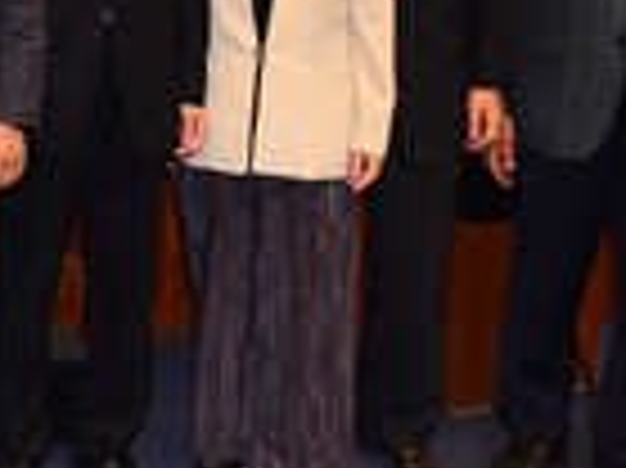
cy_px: -83
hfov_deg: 18.5
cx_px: -482
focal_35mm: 84
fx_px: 1518
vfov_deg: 16.8
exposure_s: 1/250
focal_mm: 19
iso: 3200
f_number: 5.6
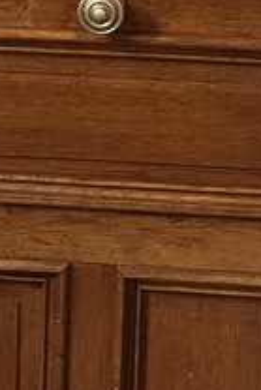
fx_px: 1303
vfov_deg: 15.8
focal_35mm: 120
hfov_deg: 11.4
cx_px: 103
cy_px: -178
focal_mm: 6.76
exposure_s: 1/33
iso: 1000
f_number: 1.78
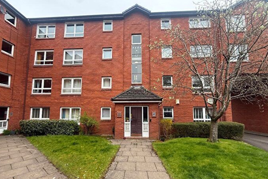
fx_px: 112
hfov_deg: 100.4
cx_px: 132
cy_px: 103
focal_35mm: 15
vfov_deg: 76.8
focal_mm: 2.22
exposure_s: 1/238
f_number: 2.2
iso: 50
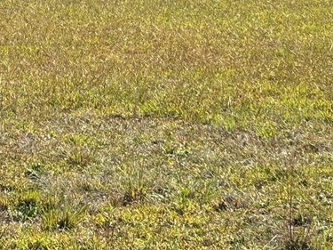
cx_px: 114
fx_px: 1366
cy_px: -70
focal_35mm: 142
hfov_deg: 13.9
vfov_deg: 10.2
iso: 40
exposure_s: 1/2062
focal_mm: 5.96
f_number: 1.6
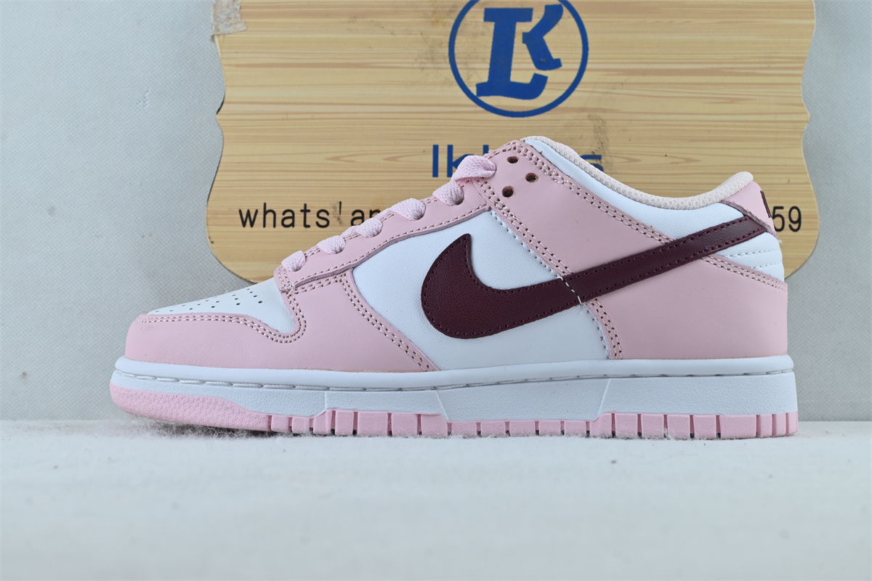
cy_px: 290
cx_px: 436
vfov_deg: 25.8
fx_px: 1272
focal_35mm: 52
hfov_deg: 37.9
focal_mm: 35
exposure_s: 1/20
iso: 100
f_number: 10
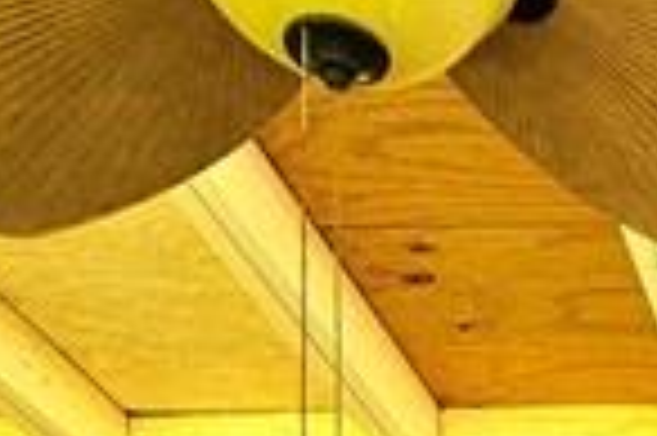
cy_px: 1268
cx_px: 1022
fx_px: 1732
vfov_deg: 10.6
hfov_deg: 18.6
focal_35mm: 95
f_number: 2.2
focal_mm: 2.2
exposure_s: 1/60.2
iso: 64
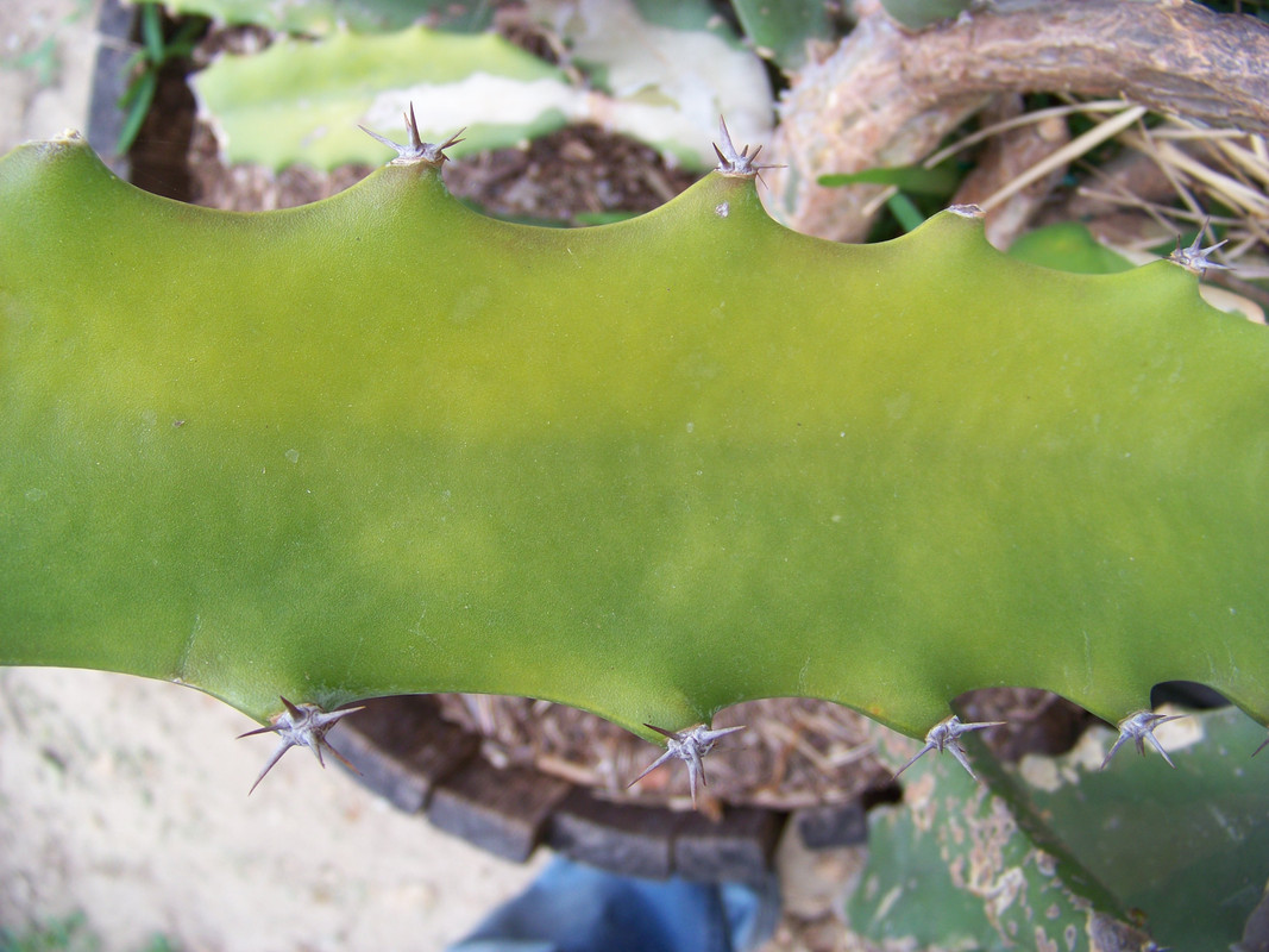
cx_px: 634
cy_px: 476
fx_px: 1320
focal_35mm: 36
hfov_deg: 51.4
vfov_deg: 39.6
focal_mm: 5.85
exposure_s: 1/50
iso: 64
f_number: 2.8
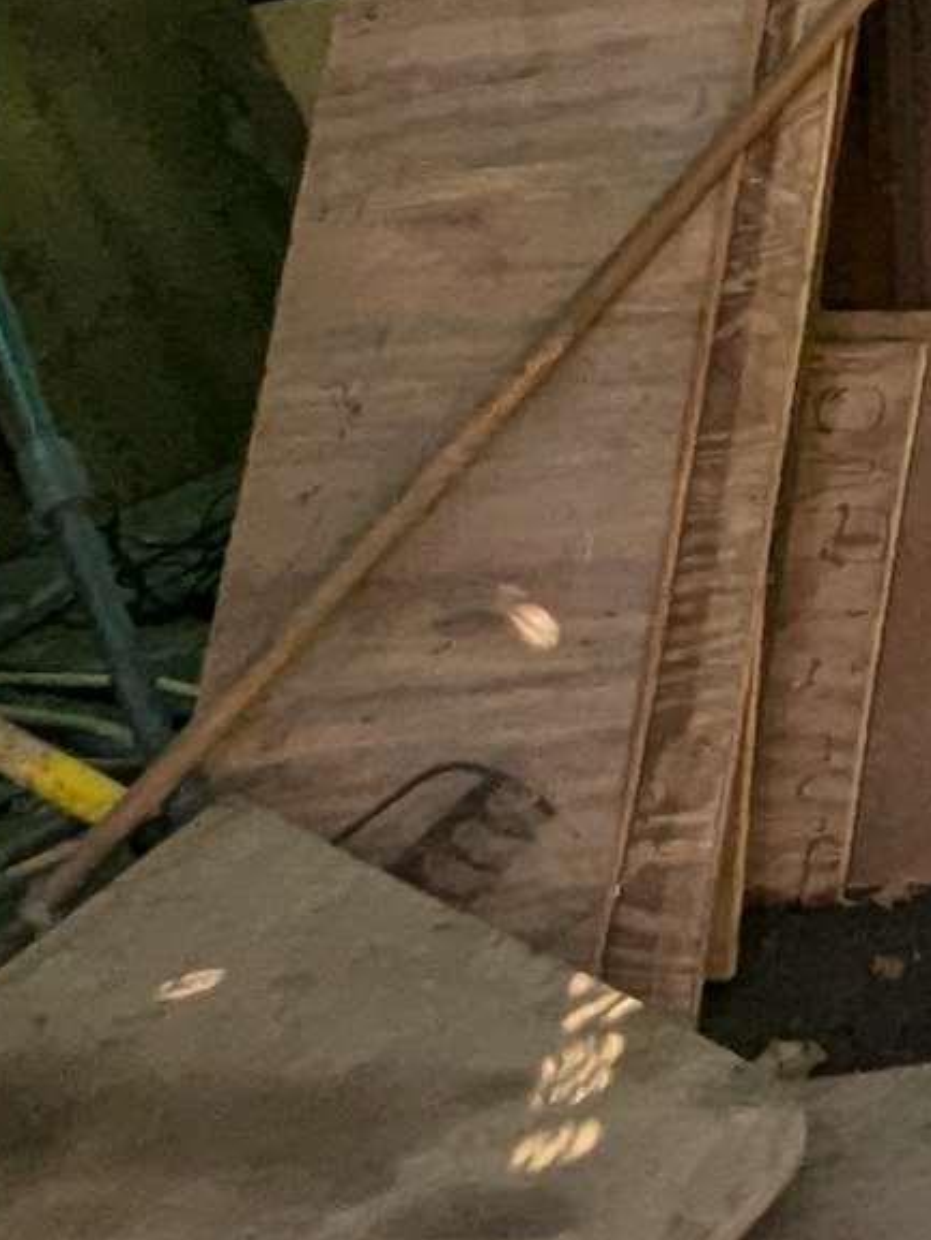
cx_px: 2920
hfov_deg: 10.9
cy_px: -391
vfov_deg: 24.4
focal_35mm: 69
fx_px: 2473
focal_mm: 1.95
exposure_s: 1/98.3
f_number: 2.2
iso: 42
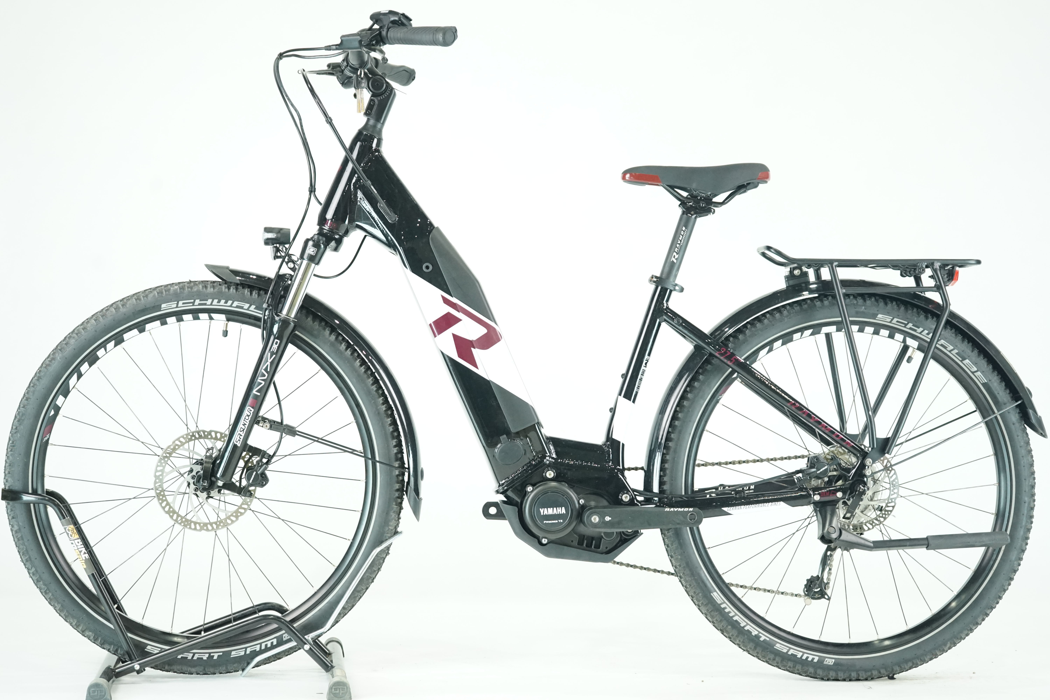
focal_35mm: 61
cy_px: 350
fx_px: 1779
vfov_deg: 22.3
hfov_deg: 32.9
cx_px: 525
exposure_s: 1/200
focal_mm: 61
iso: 3200
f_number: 5.6
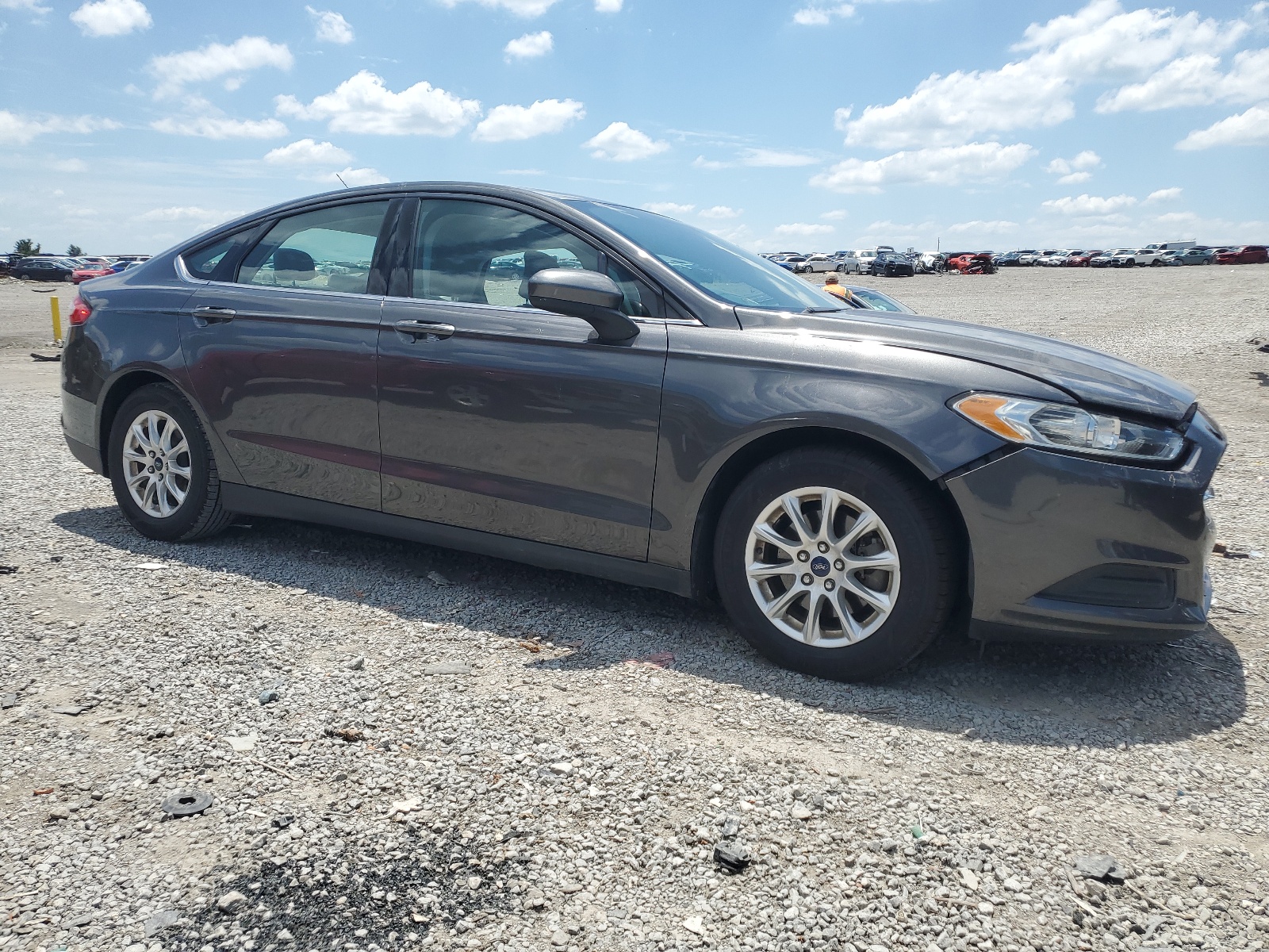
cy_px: 476
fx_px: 953
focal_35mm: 26
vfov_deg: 53.1
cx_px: 634
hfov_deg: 67.3
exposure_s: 1/3333
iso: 50
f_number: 1.5
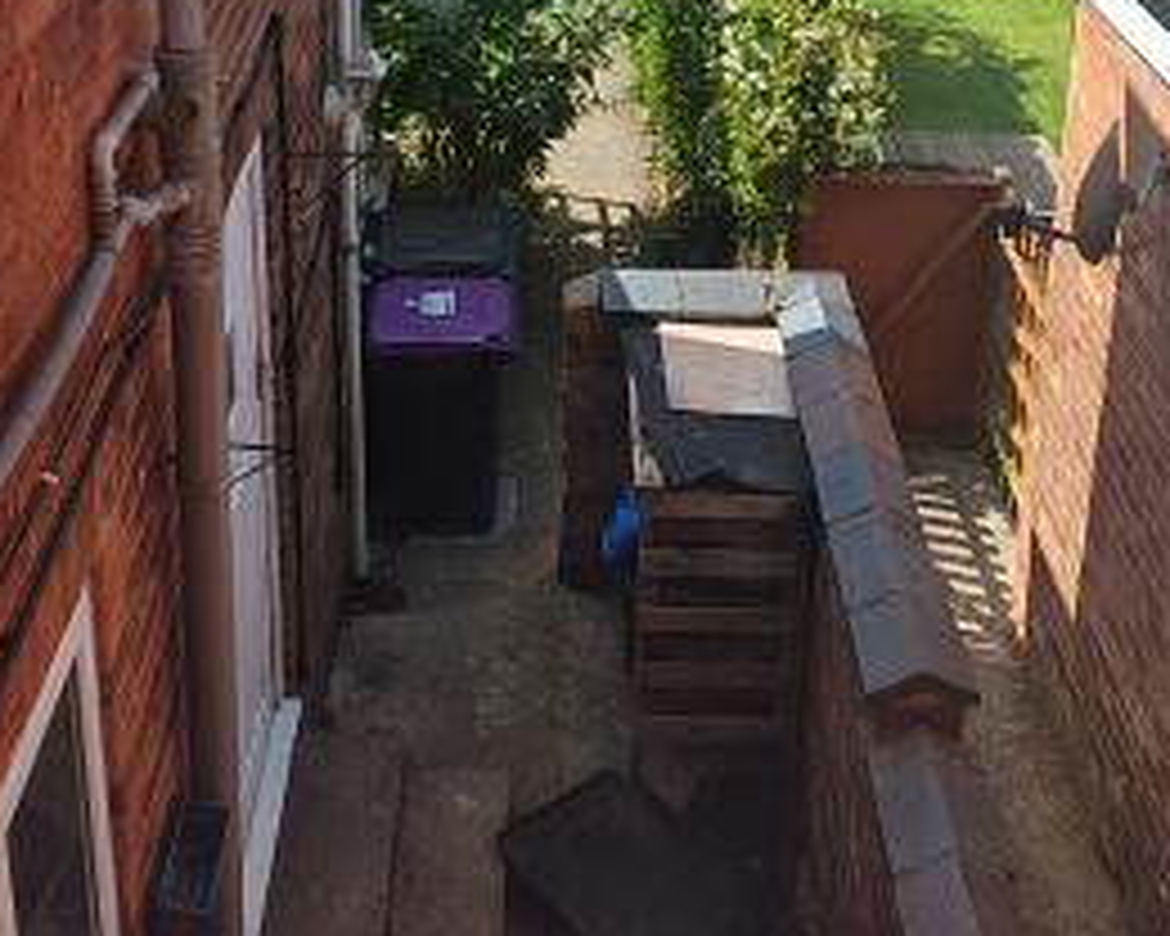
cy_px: -135
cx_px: 616
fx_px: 1731
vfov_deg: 27.3
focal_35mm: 50
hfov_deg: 37.3
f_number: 2
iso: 50
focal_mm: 1.82
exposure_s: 1/440
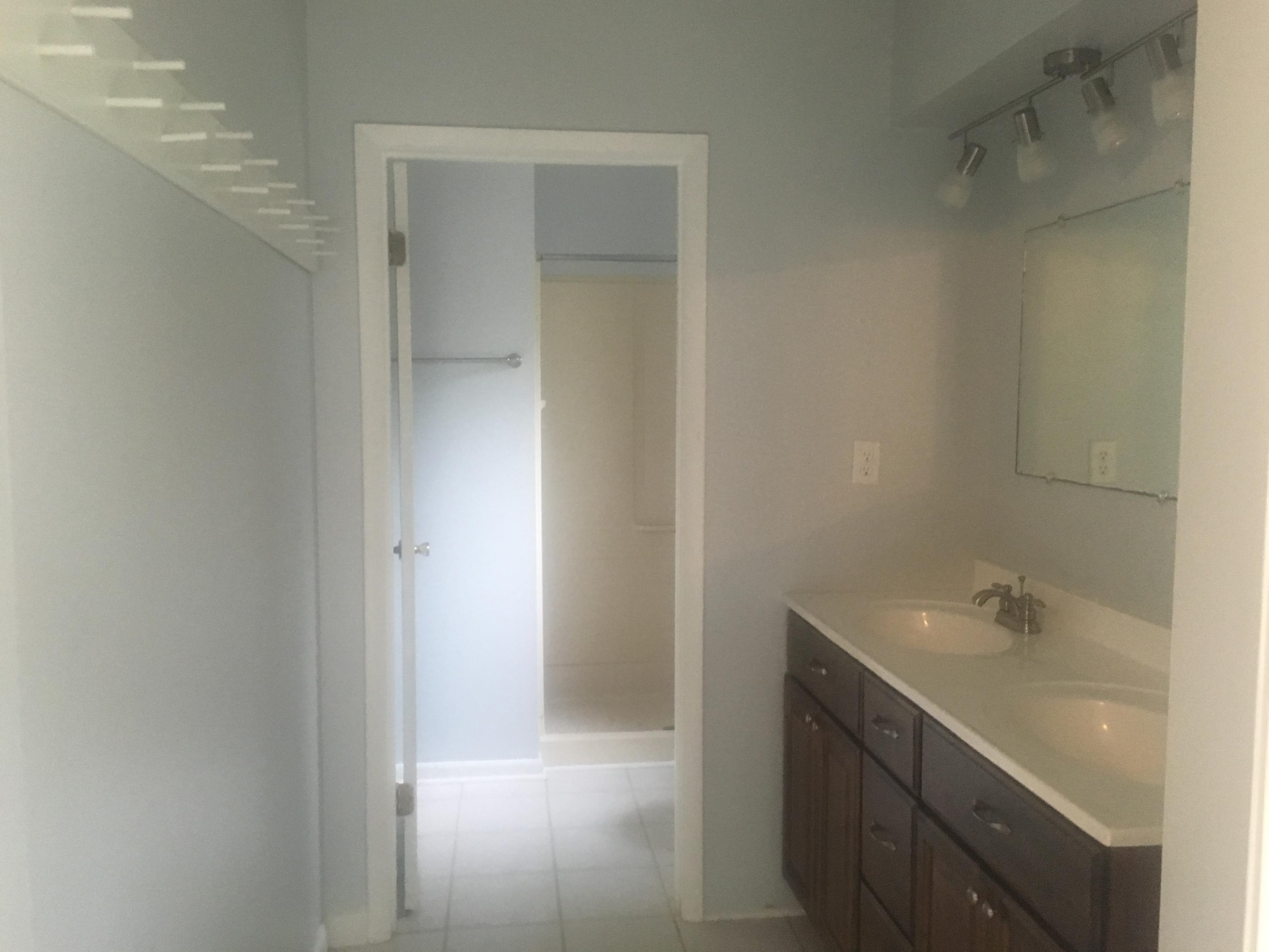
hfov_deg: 61.7
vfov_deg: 48.2
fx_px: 1063
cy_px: 476
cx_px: 634
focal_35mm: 29
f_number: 2.2
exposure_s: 1/30
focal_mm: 4.15
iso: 160
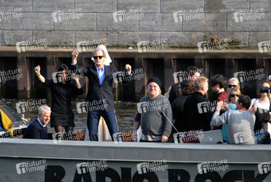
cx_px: 136
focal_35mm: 278
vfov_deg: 5.0
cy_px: 91
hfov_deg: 7.4
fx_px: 2092
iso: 320
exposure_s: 1/640
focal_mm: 185
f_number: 6.3
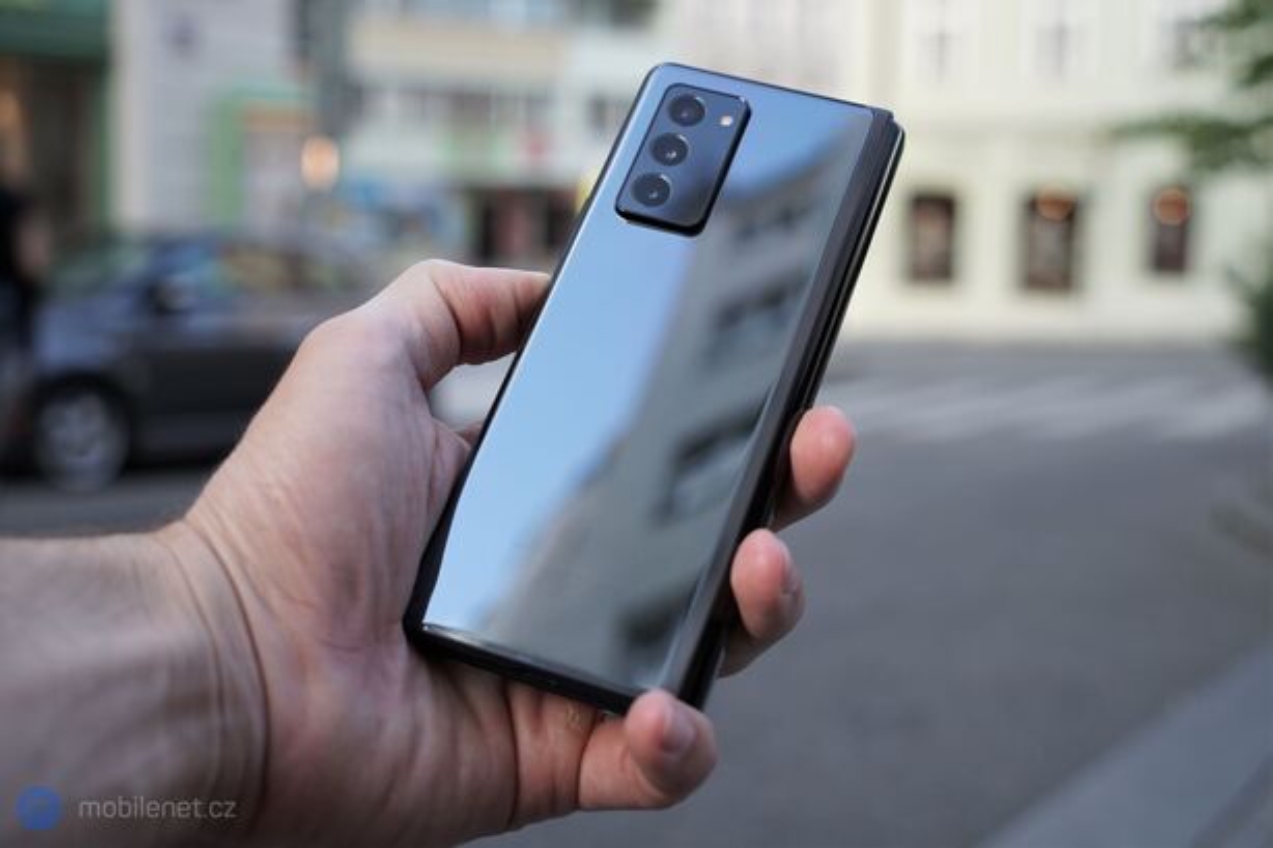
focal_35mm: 35
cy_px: 424
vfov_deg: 37.8
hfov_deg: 54.4
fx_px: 1237
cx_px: 636
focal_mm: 35
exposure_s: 1/50
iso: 100
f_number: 4
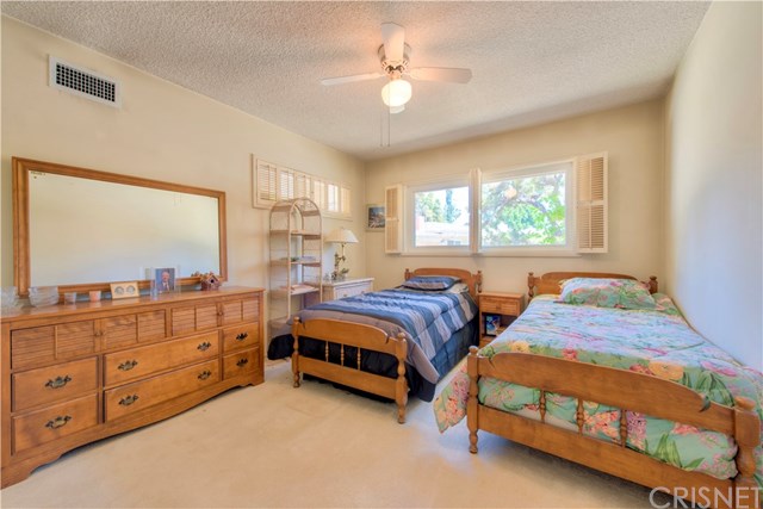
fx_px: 297
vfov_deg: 81.2
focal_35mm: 14
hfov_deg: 104.2
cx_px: 382
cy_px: 254
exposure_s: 1/8
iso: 400
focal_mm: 14
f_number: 8
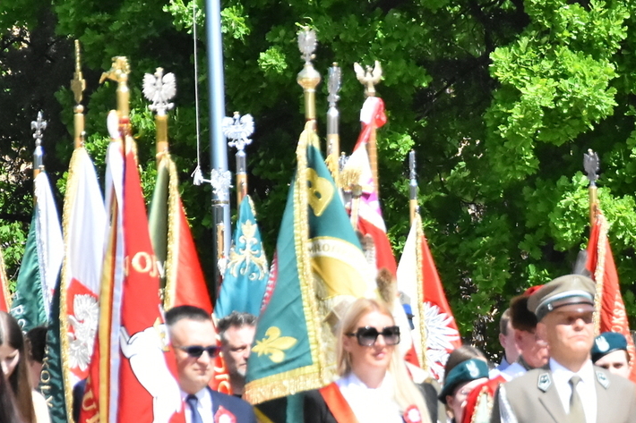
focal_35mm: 439
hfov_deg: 4.7
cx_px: 456
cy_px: 367
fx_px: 7760
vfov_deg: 3.1
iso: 3200
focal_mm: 105
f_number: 5.6
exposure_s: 1/8000
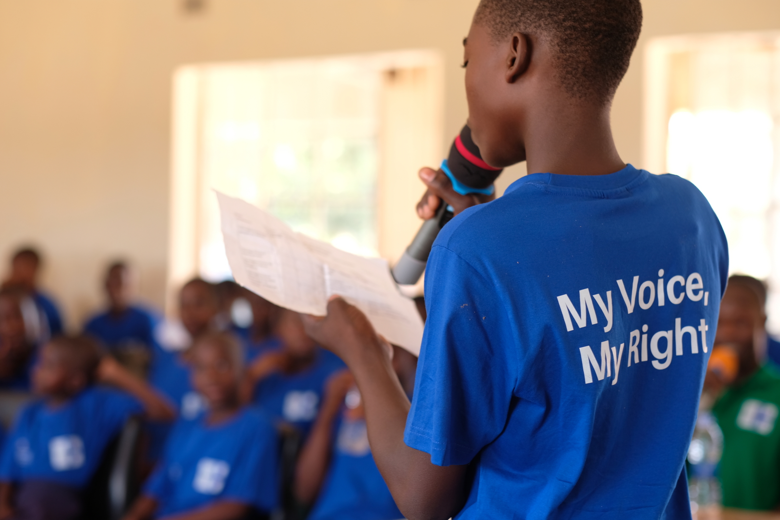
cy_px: 260
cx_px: 390
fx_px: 1820
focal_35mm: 84
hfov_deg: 24.2
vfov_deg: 16.3
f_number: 2.2
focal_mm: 56
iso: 200
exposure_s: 1/60
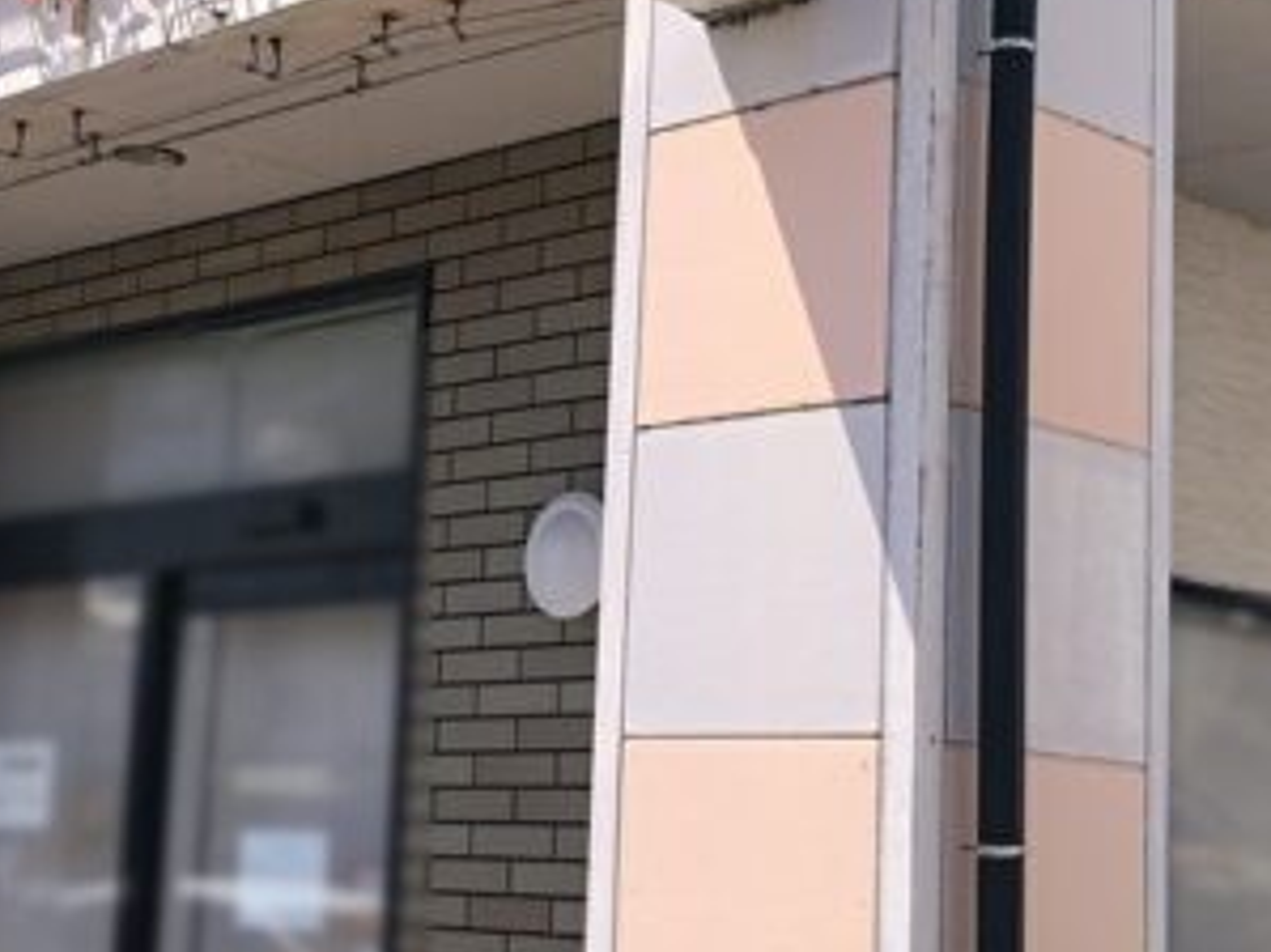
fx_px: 2643
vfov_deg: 20.4
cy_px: 412
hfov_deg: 26.9
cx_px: 425
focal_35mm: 72
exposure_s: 1/1412
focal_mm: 4
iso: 20
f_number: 1.8
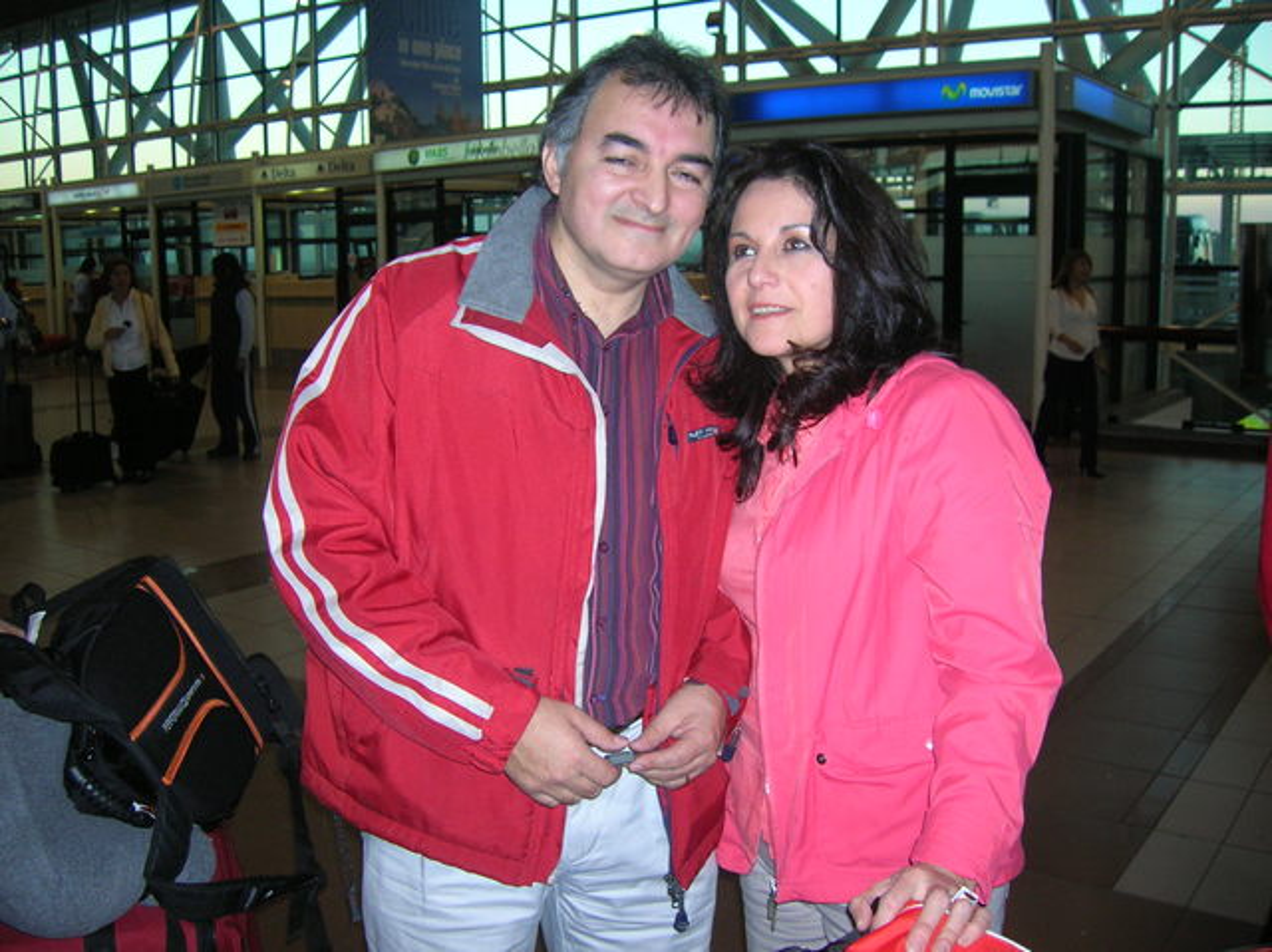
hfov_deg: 54.0
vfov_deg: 41.7
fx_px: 1248
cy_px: 476
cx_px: 636
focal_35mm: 34
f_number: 2.9
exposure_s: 1/60.1
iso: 81
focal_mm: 5.7
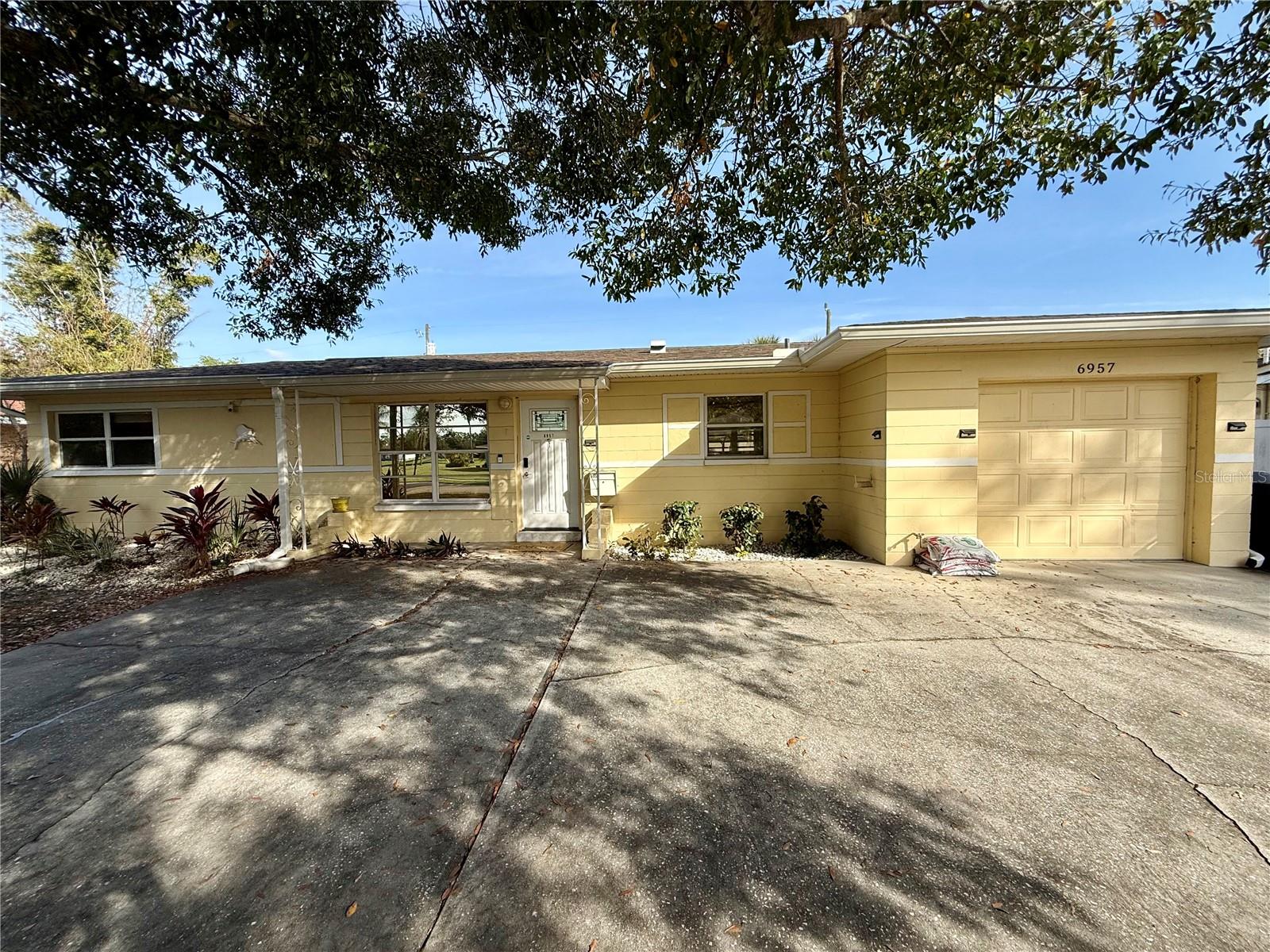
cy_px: 476
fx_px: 514
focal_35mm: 14
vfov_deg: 85.7
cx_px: 635
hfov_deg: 102.1
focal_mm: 2.22
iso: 50
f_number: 2.2
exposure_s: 1/1211
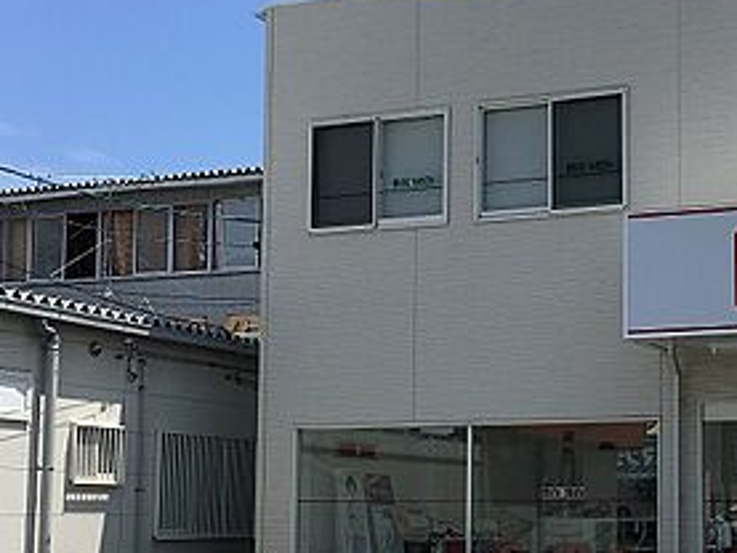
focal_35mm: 67
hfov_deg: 28.3
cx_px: 596
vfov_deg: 21.8
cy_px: 391
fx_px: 1427
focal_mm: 4.15
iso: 25
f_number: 2.2
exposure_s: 1/1637
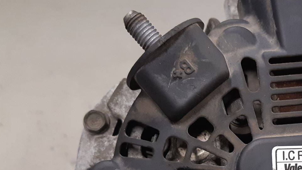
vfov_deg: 19.6
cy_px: 158
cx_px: 236
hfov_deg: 34.0
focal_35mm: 60
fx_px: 480
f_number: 1.7
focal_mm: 3.93
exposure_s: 1/50
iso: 160
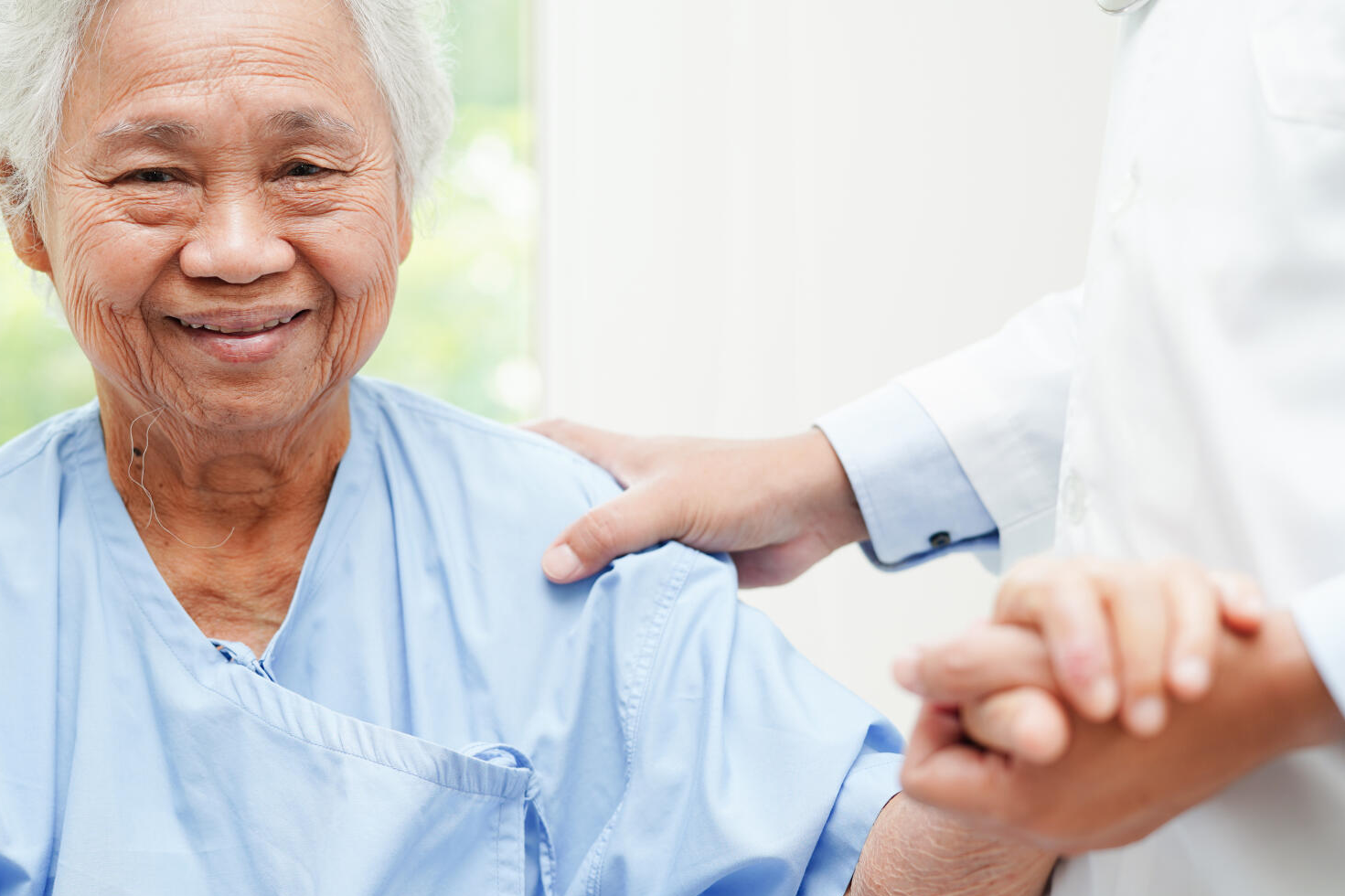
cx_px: 711
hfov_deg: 29.7
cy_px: 463
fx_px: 2540
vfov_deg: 20.0
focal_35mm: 68
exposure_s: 1/200
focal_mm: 50
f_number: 2
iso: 100
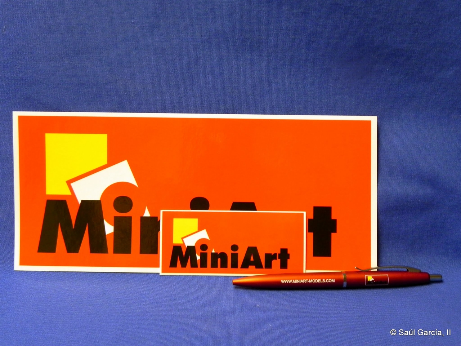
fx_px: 546
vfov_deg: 35.1
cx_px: 230
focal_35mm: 41
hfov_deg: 45.8
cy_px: 173
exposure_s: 1/30
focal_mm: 7.3
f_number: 3.2
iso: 338
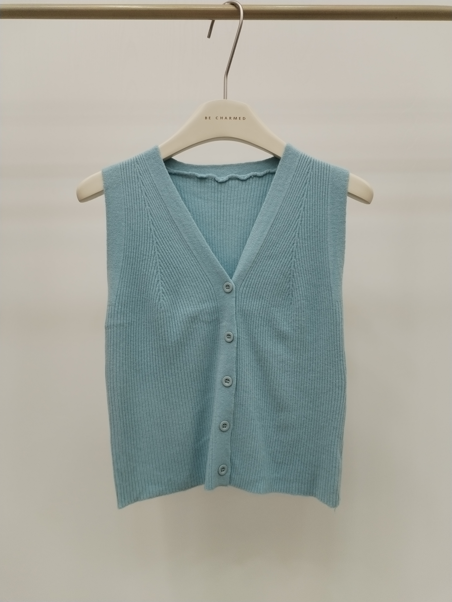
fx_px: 505
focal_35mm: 29
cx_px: 226
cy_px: 301
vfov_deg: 61.7
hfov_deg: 48.2
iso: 200
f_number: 1.8
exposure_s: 1/120
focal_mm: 4.75
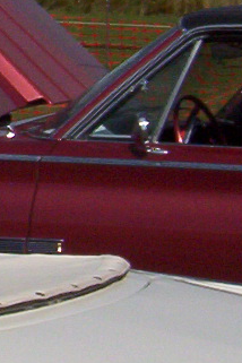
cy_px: 66
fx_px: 3418
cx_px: -551
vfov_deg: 6.1
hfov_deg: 3.9
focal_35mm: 339
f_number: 6.7
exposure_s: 1/1701
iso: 100
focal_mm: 9.98
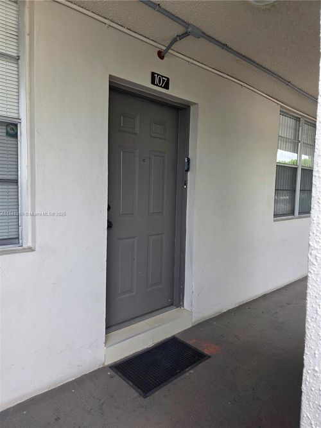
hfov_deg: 58.9
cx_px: 160
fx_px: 284
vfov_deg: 73.9
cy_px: 214
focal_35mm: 23
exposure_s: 1/180
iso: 40
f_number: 1.7
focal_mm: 6.3
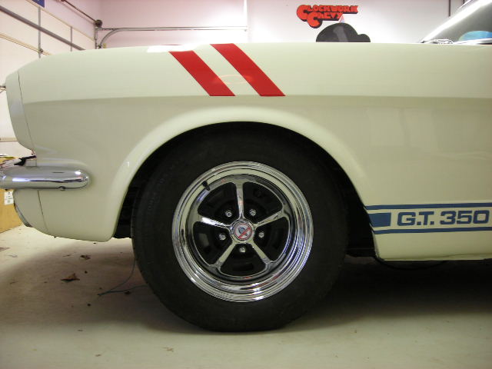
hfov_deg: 49.0
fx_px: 540
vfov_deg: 37.7
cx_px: 246
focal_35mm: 38
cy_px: 184
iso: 94
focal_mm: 6.3
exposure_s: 1/3.9
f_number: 3.2
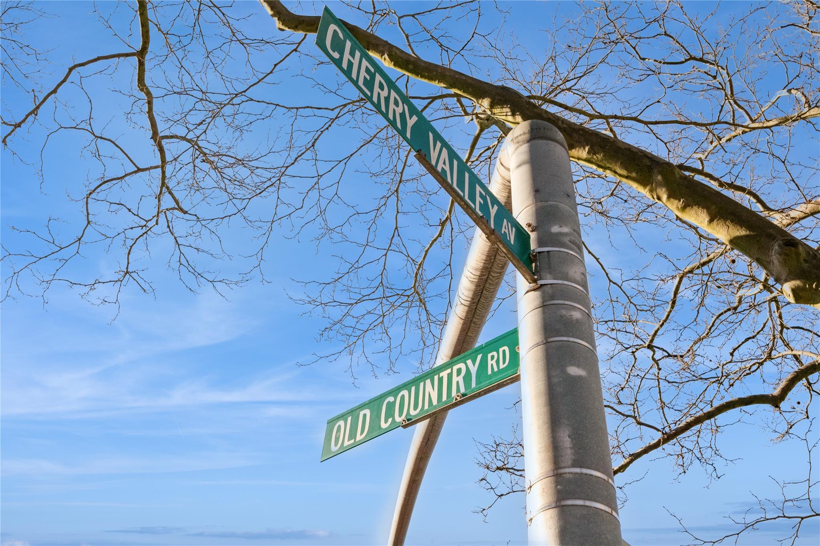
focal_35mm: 36
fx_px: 820
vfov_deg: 36.8
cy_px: 273
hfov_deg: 53.2
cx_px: 410
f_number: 8
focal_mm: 24
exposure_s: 1/1600
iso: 640
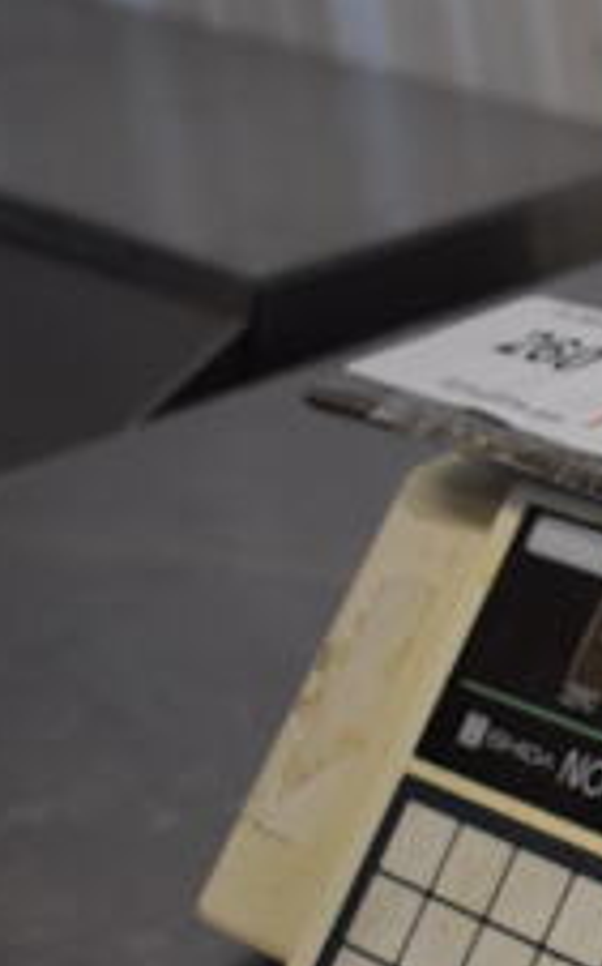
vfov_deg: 18.5
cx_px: 1277
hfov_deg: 10.6
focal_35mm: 111
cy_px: 825
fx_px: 2927
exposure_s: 1/160
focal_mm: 27
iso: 800
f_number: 4
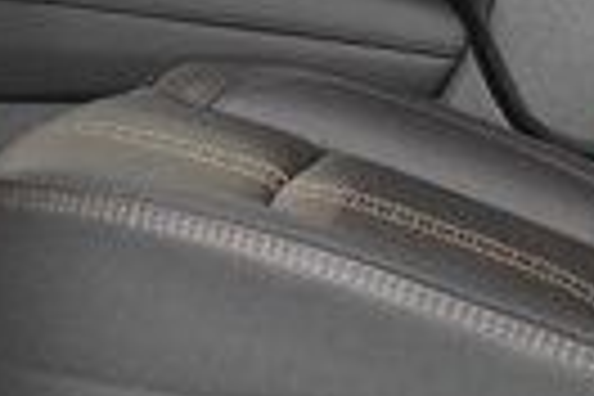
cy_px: 56
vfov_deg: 7.9
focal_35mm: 174
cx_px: -63
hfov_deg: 11.6
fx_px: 2871
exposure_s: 1/125
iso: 3200
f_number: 3.8
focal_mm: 24
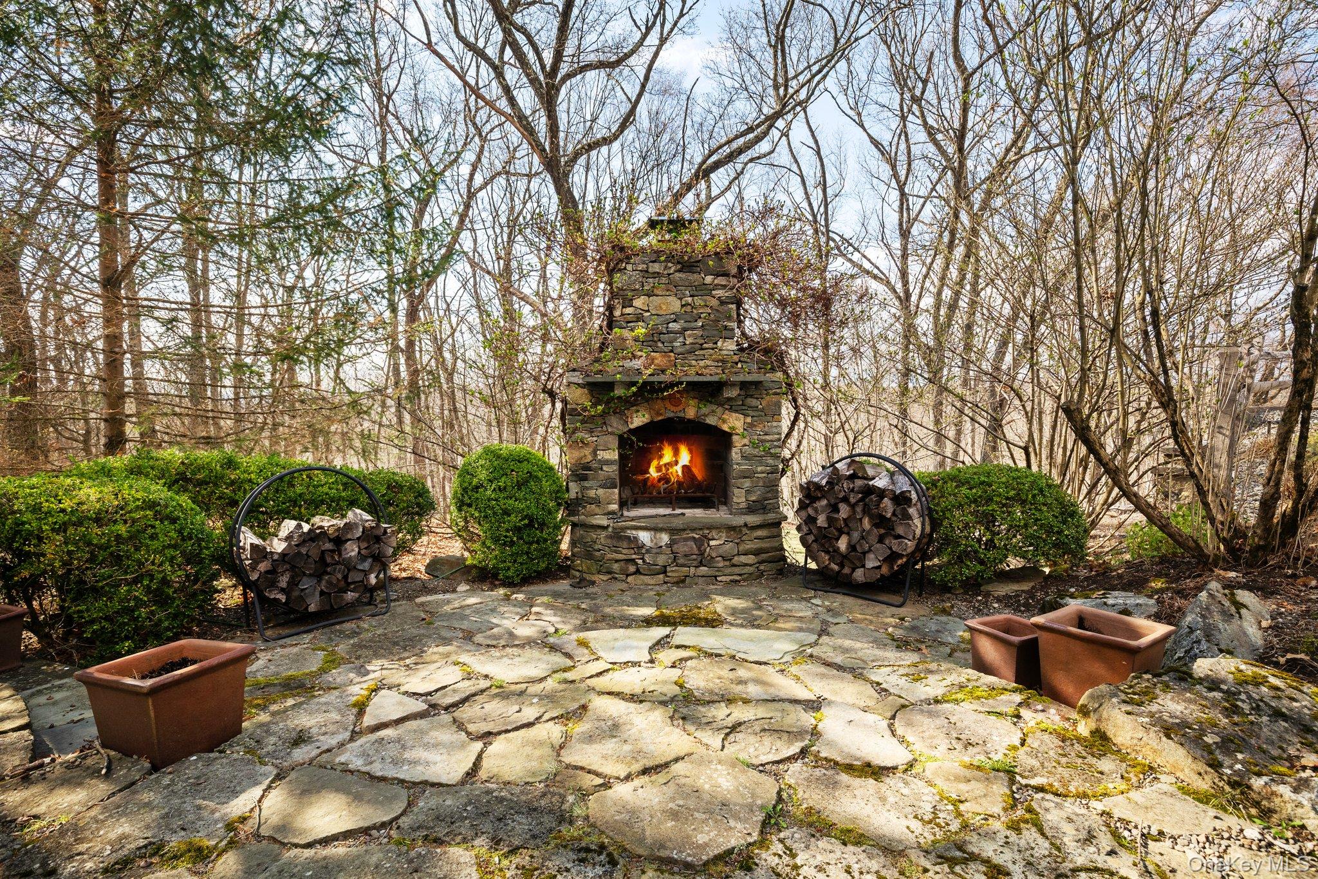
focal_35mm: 17
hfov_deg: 93.3
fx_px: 622
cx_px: 659
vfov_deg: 70.4
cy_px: 440
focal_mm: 17
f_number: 7.1
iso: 160
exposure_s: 1/125
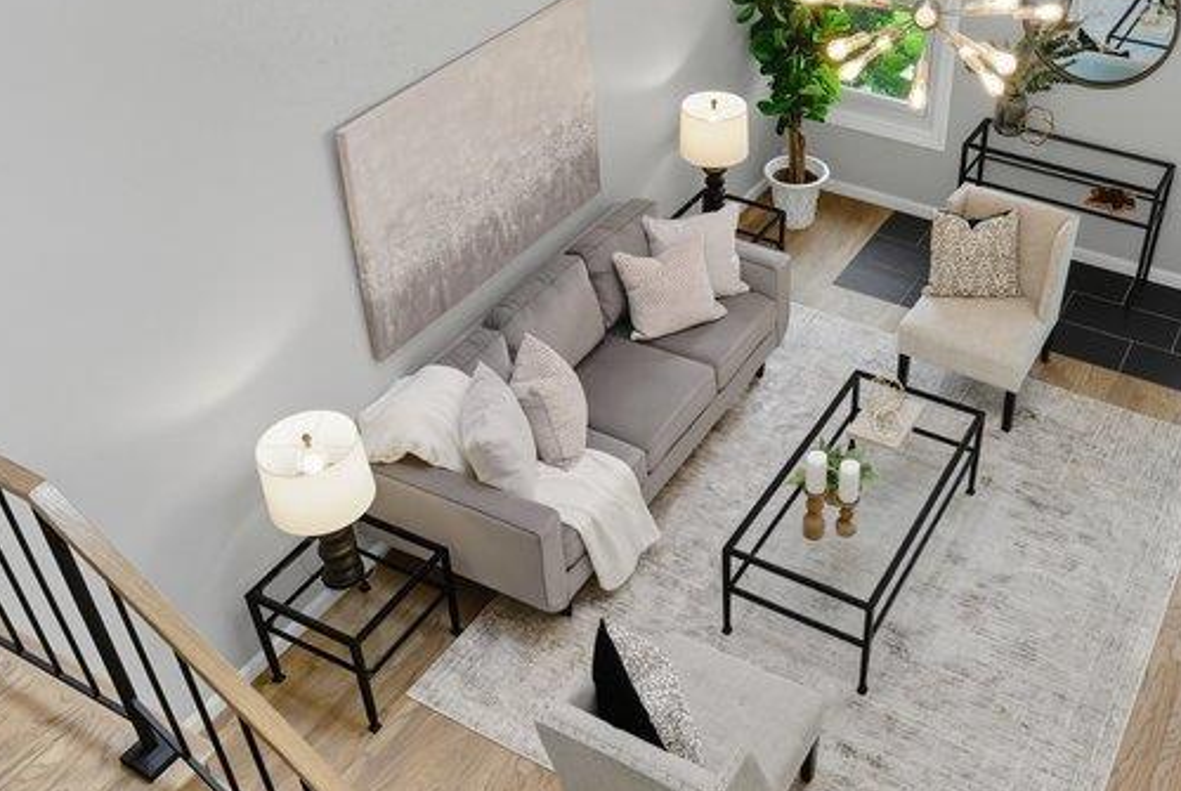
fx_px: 1248
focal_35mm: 38
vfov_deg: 34.9
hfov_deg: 49.8
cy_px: 268
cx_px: 775
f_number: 8
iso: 400
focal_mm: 19
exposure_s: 1/40
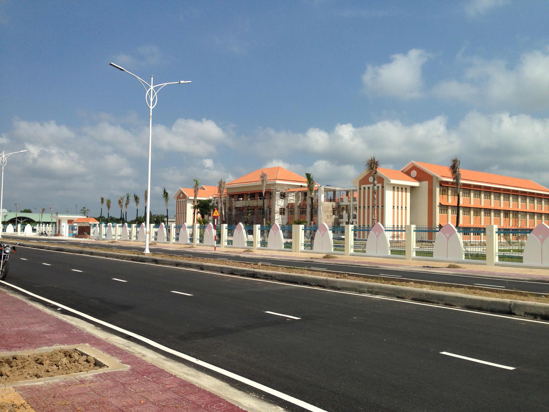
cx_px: 274
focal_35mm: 33
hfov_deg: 55.4
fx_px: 523
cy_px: 206
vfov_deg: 42.9
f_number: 2.4
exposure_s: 1/3195
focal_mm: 4.12
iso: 50
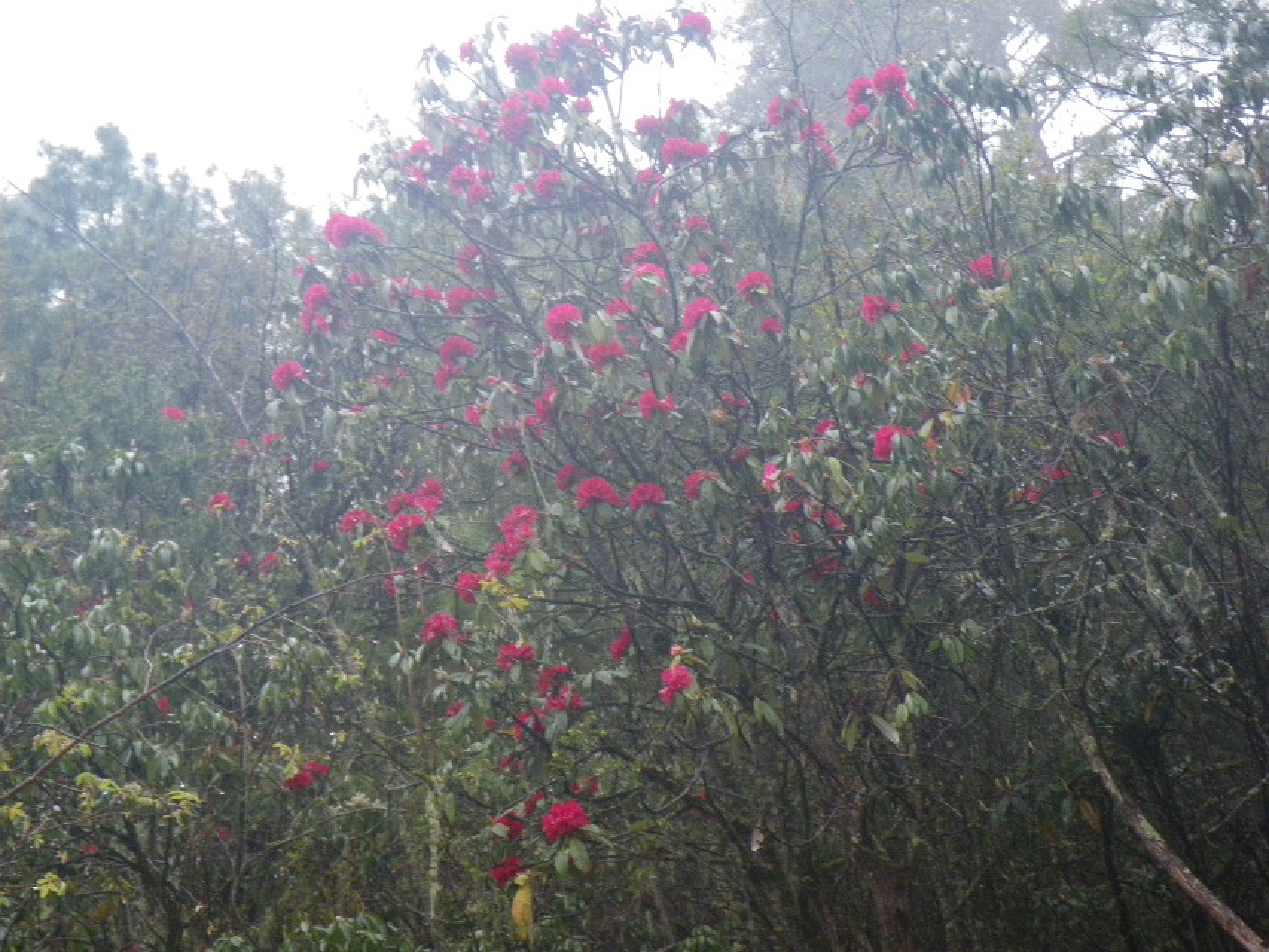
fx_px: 2273
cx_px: 634
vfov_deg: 23.7
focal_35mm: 62
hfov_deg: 31.2
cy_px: 476
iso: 400
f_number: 4.6
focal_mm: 11.1
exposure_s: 1/80
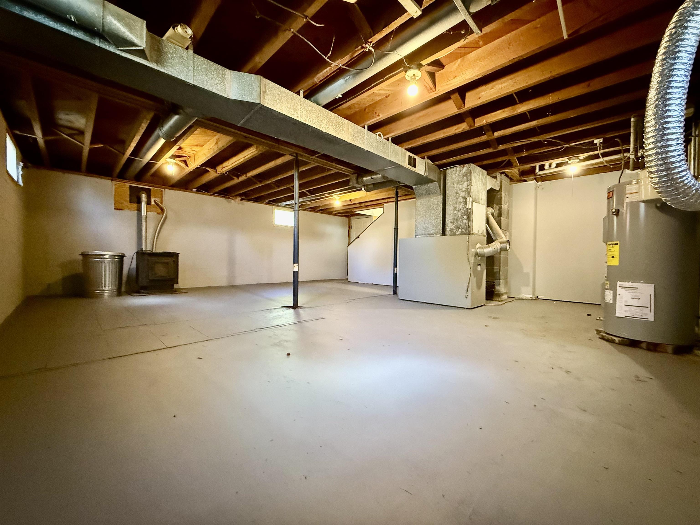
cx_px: 350
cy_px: 262
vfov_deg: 85.7
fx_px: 283
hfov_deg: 102.1
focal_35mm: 14
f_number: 2.2
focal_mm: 2.22
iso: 1250
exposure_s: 1/40
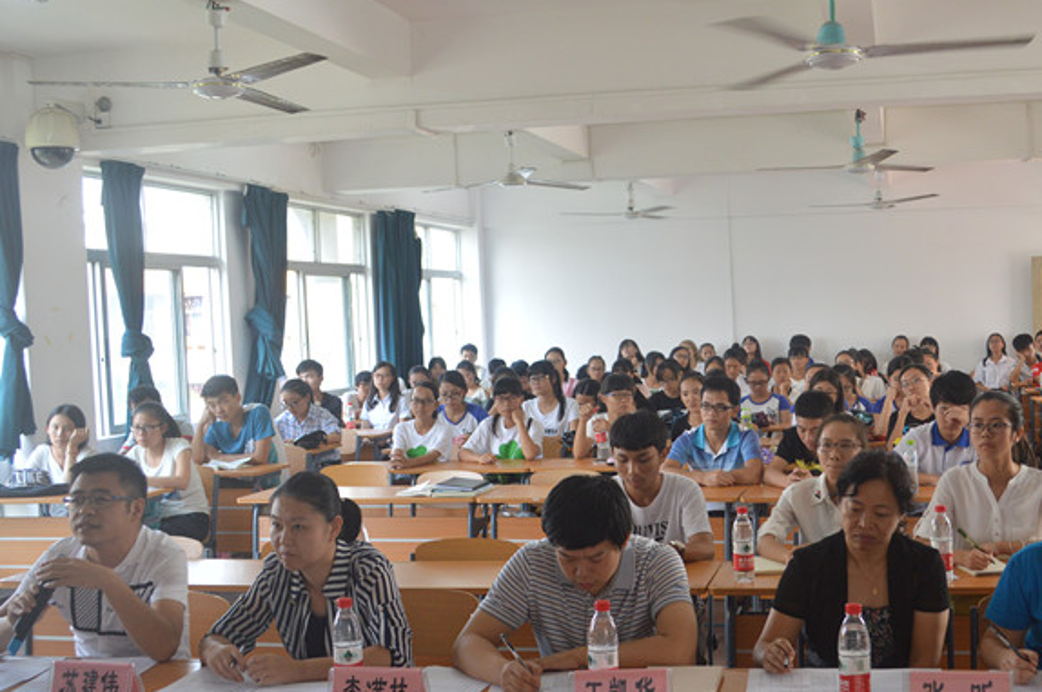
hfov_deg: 42.2
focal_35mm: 46
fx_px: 1330
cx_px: 693
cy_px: 382
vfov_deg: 29.1
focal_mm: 22
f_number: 5
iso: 400
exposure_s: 1/100
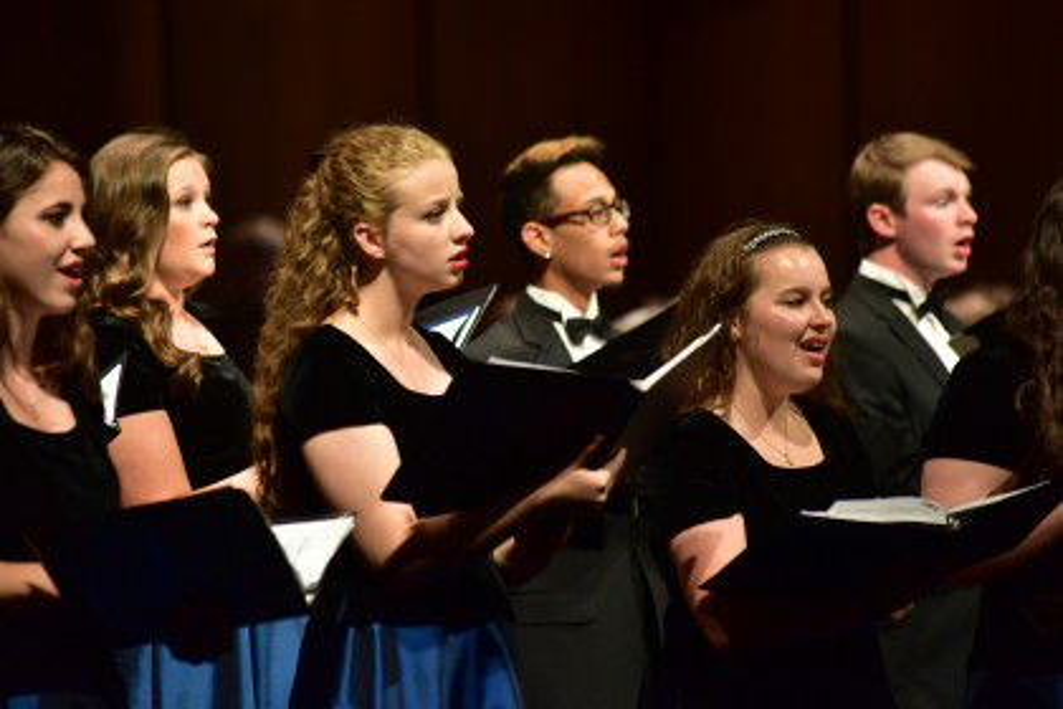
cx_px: 532
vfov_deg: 6.9
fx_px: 5905
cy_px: 354
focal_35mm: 200
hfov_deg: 10.3
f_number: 5
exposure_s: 1/160
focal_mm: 200
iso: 1600
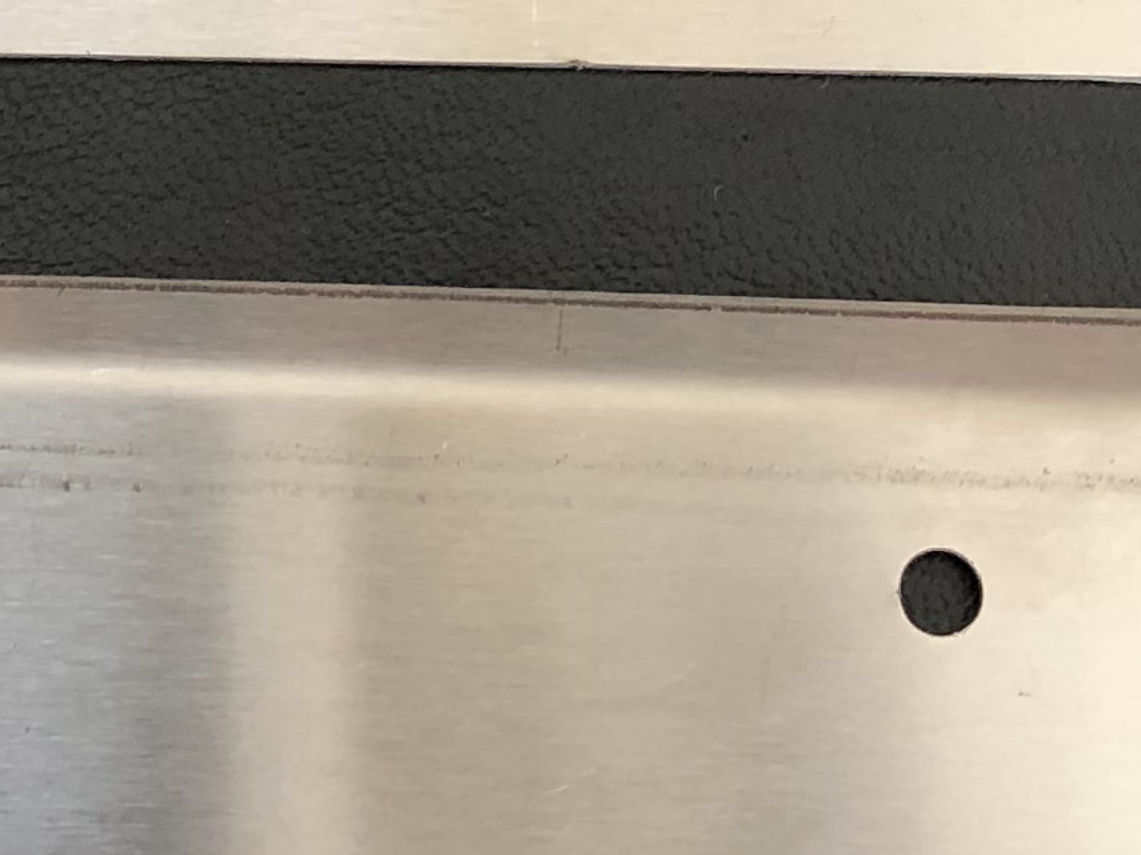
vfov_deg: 10.9
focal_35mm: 132
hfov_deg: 14.8
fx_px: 4350
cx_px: 127
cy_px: -316
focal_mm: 3.99
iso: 40
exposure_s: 1/24
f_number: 1.8
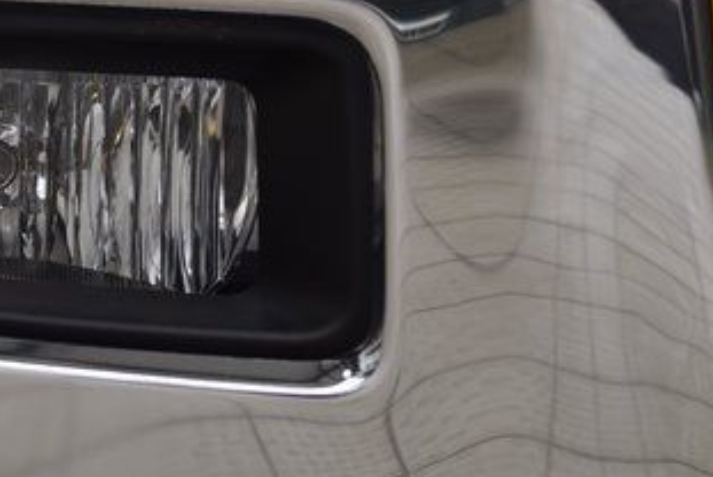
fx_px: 4282
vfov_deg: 6.4
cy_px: 185
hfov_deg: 9.5
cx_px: 108
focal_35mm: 216
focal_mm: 70
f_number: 7.1
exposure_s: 1/30
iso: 640
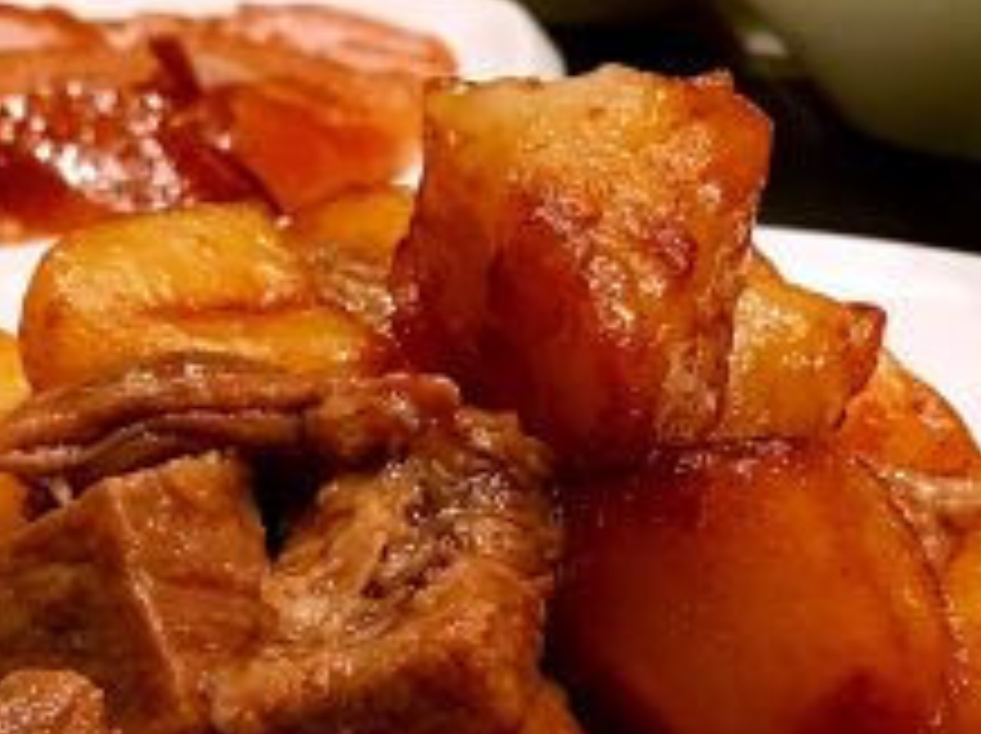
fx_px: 2548
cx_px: 400
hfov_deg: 21.8
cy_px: 772
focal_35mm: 90
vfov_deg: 16.0
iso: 40
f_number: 1.8
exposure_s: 1/20
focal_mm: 3.99
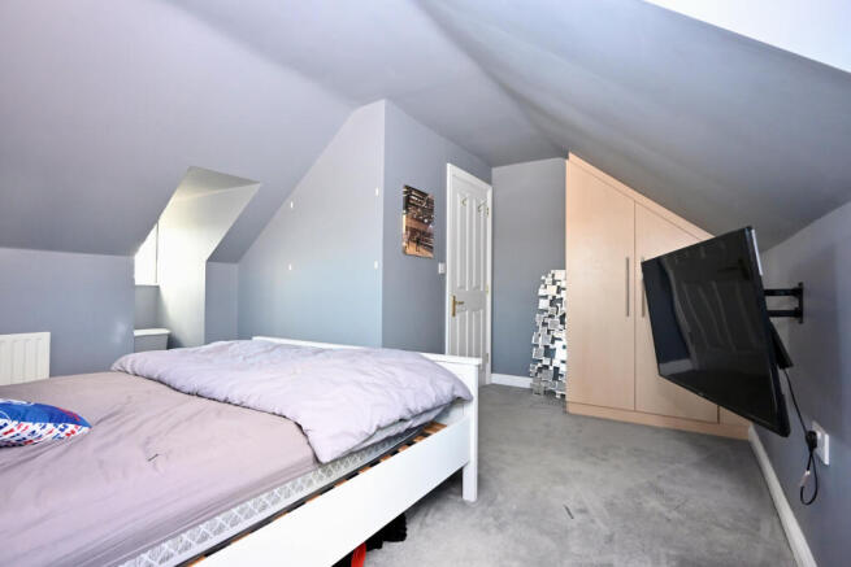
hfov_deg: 90.0
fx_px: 426
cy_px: 284
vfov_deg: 67.4
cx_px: 426
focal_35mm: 18
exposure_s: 1/125
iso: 1600
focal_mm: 12
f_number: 3.5
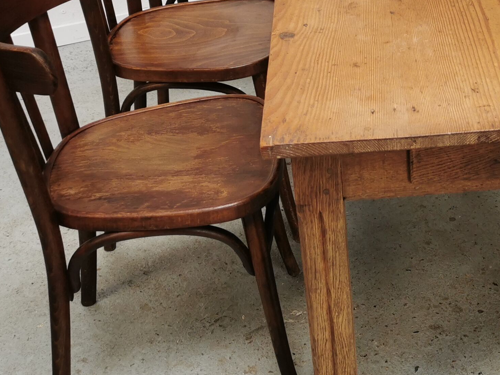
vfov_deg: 21.7
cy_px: 91
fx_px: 968
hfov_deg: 27.7
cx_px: 466
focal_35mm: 67
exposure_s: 1/100
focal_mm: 5.58
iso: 64
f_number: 1.8
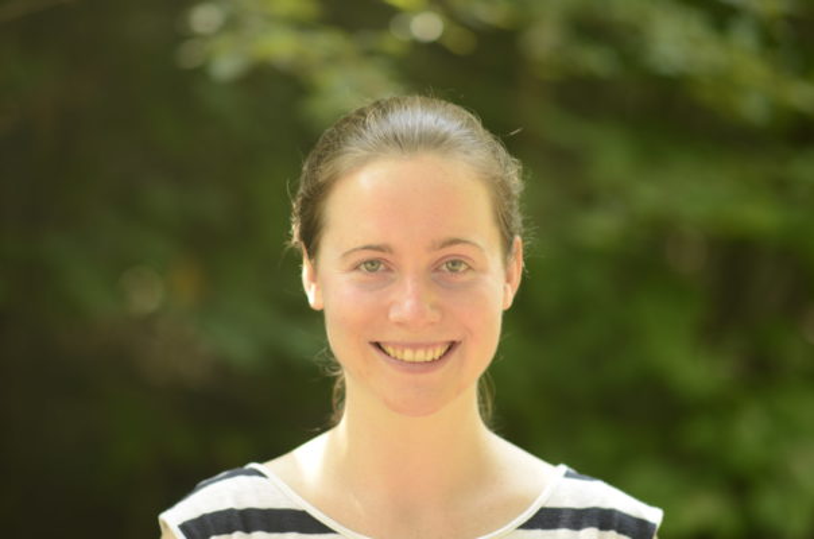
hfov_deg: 16.1
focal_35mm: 128
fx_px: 2877
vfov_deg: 10.7
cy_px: 270
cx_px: 407
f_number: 1.8
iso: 100
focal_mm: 85
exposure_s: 1/200
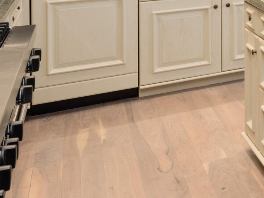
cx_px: 480
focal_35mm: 76
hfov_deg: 19.2
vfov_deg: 17.6
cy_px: -91
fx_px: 580
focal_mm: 19
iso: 800
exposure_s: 1/30
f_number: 7.1
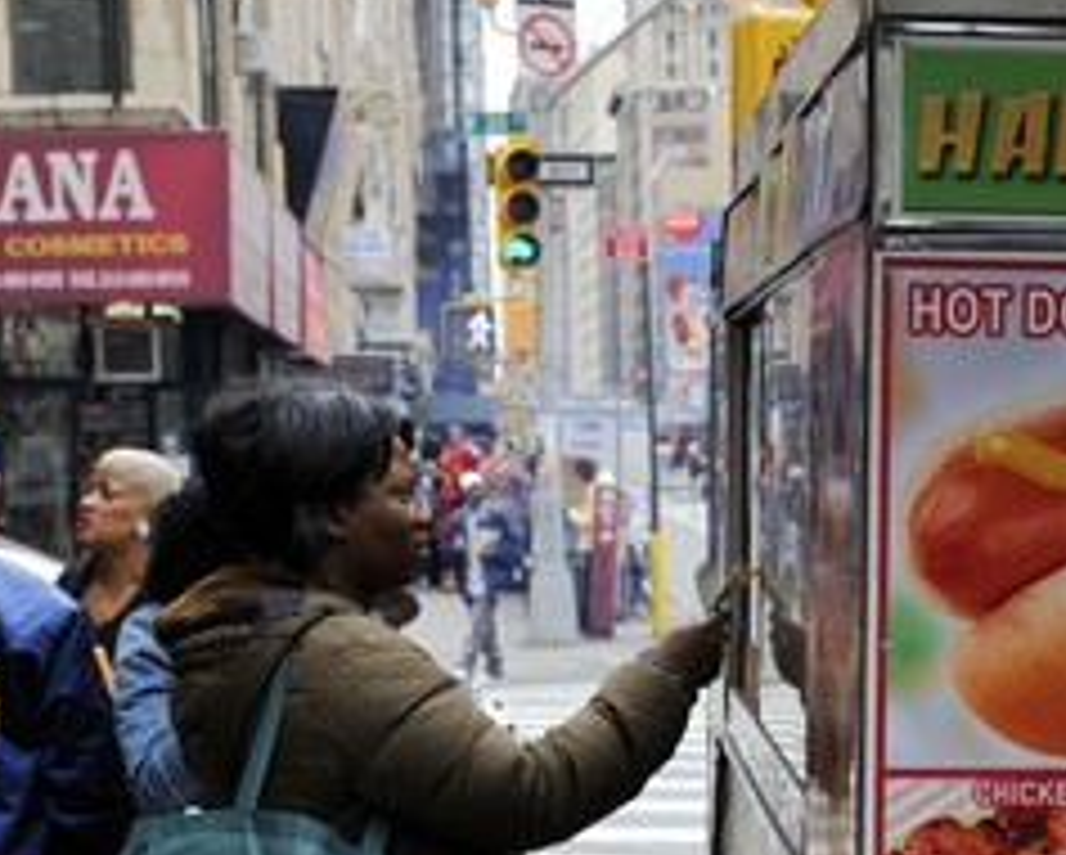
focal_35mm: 83
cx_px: 841
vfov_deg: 18.4
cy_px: 598
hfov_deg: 22.7
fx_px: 2621
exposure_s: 1/250
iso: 400
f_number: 7.1
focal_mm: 50
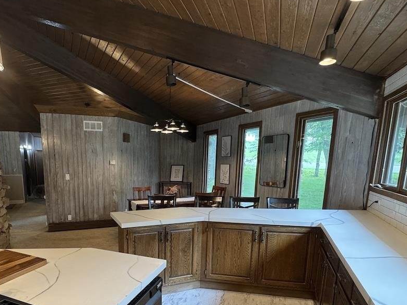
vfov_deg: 57.2
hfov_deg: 72.8
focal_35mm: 23
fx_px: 270
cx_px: 154
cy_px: 210
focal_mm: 2.22
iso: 320
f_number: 2.2
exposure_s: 1/60
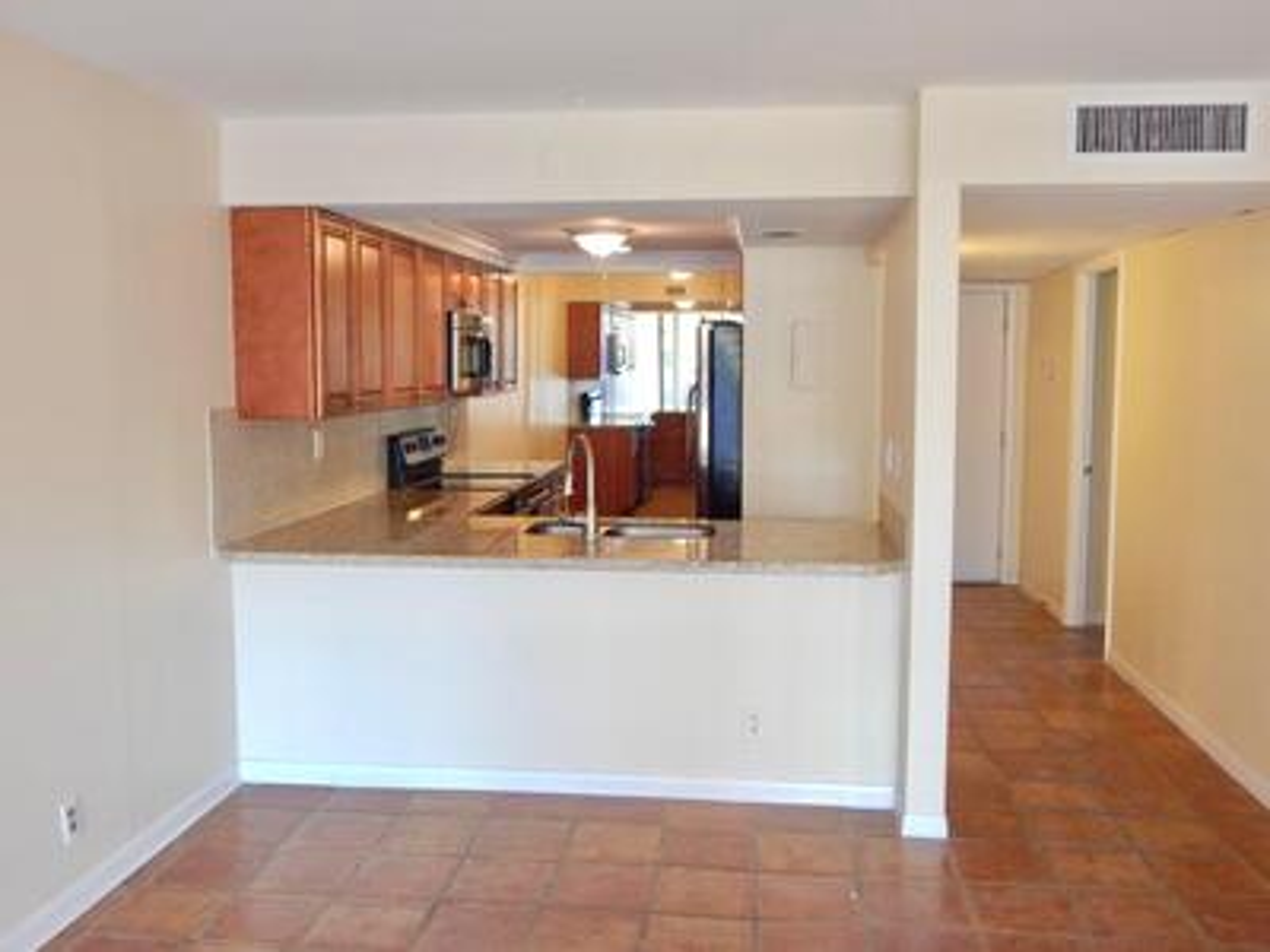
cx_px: 635
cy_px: 476
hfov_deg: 58.4
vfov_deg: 45.4
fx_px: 1137
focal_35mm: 31
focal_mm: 5.6
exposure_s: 1/30
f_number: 3.2
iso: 250
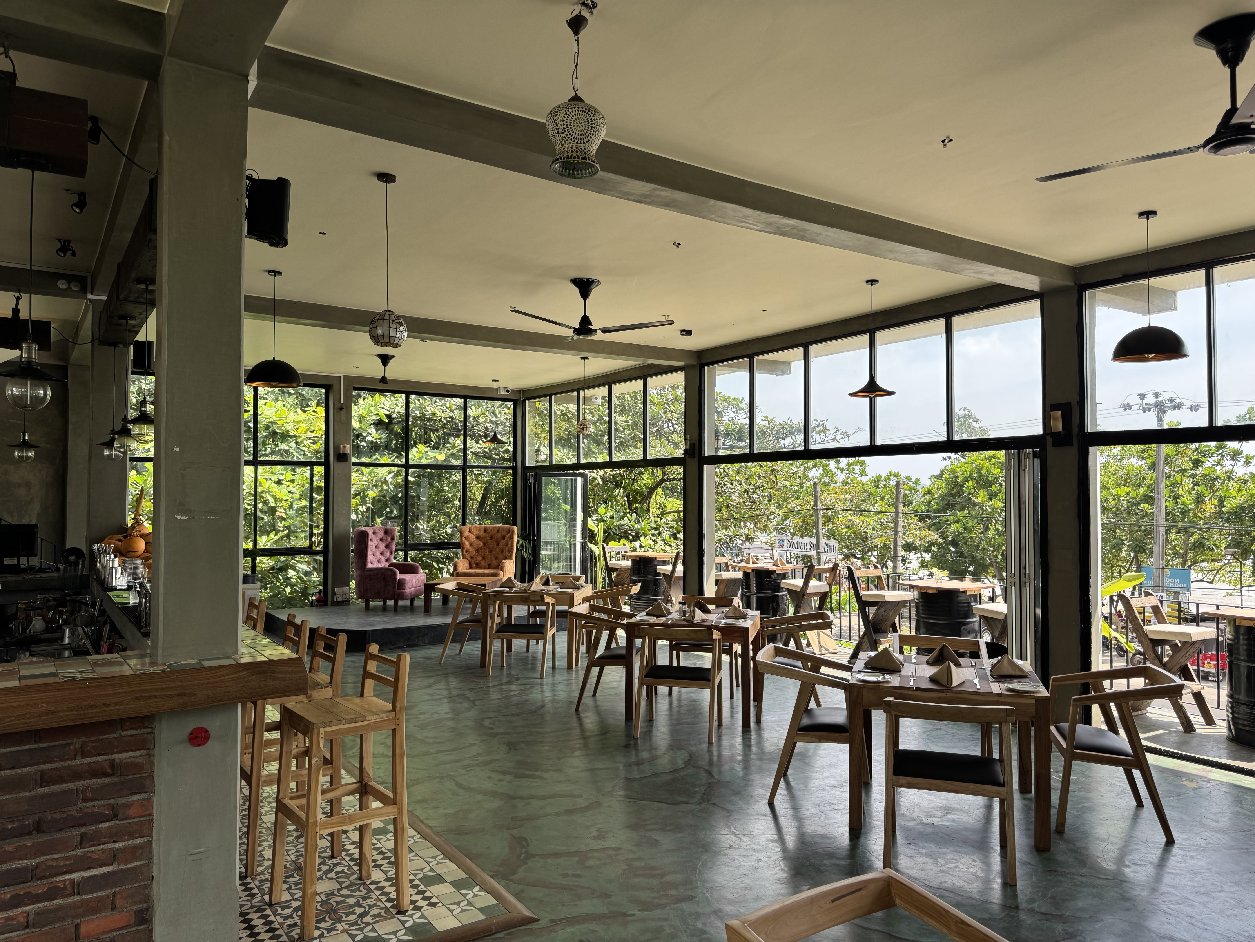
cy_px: 471
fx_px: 870
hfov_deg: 71.6
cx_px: 628
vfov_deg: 56.8
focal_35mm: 24
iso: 80
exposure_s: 1/693
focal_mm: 6.76
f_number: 1.78
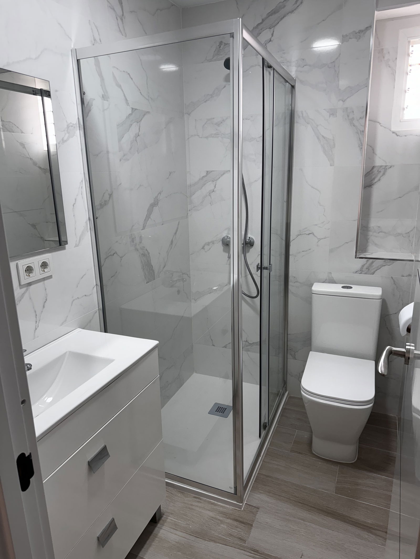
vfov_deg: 71.6
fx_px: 388
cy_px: 280
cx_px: 210
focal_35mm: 24
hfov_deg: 56.8
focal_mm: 6.76
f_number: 1.78
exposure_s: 1/100
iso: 80
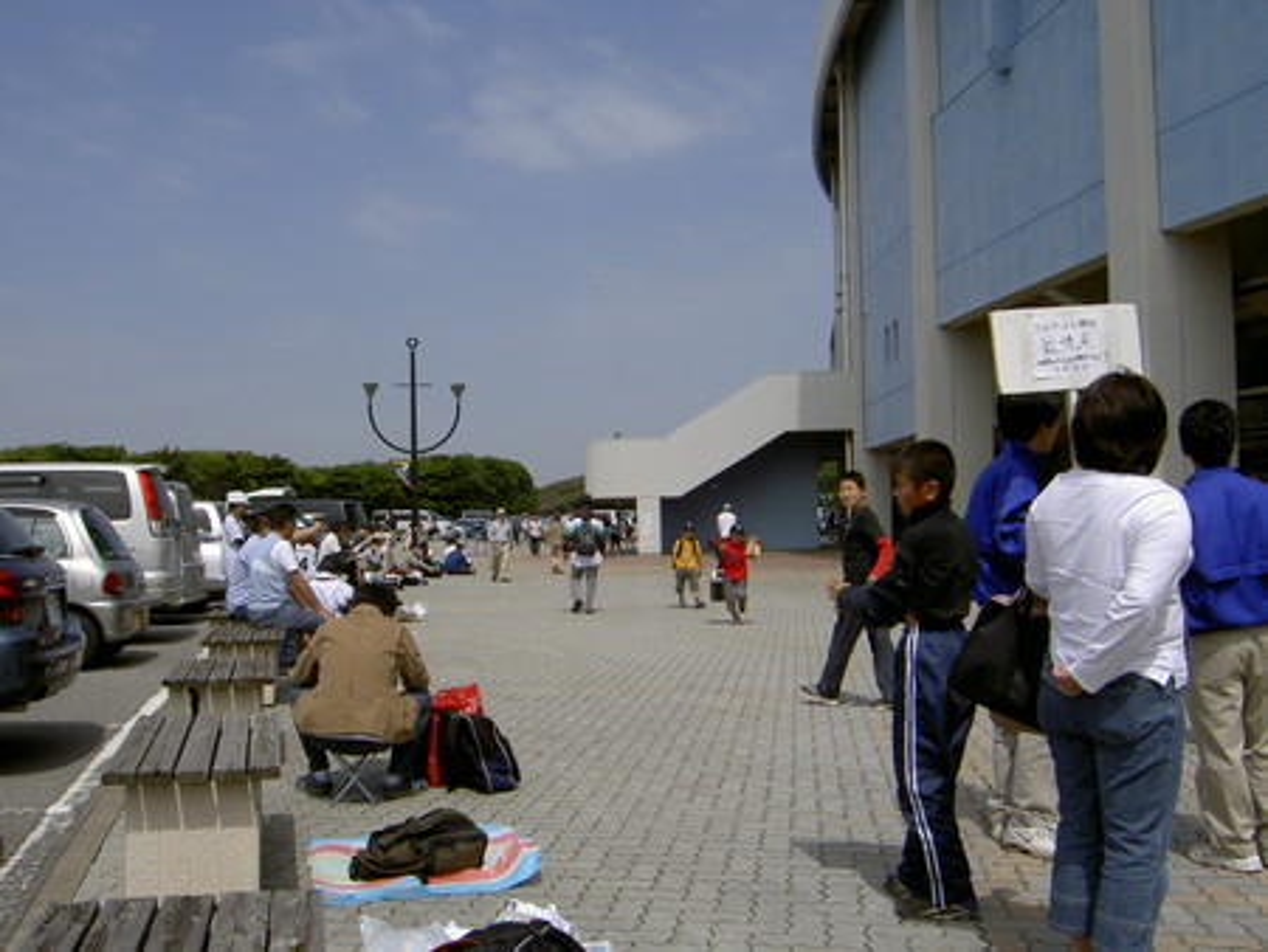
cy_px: 476
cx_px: 634
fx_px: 1246
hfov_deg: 53.9
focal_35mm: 34
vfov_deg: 41.8
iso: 50
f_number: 4.7
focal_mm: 5.6
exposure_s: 1/1000
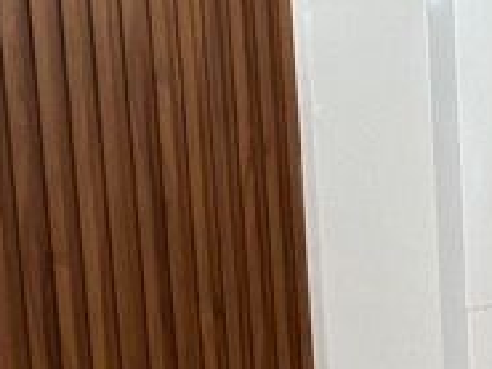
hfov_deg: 18.7
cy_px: 589
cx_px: 955
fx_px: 1024
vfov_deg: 17.8
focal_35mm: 72
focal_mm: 1.57
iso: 125
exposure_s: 1/50
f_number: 1.8
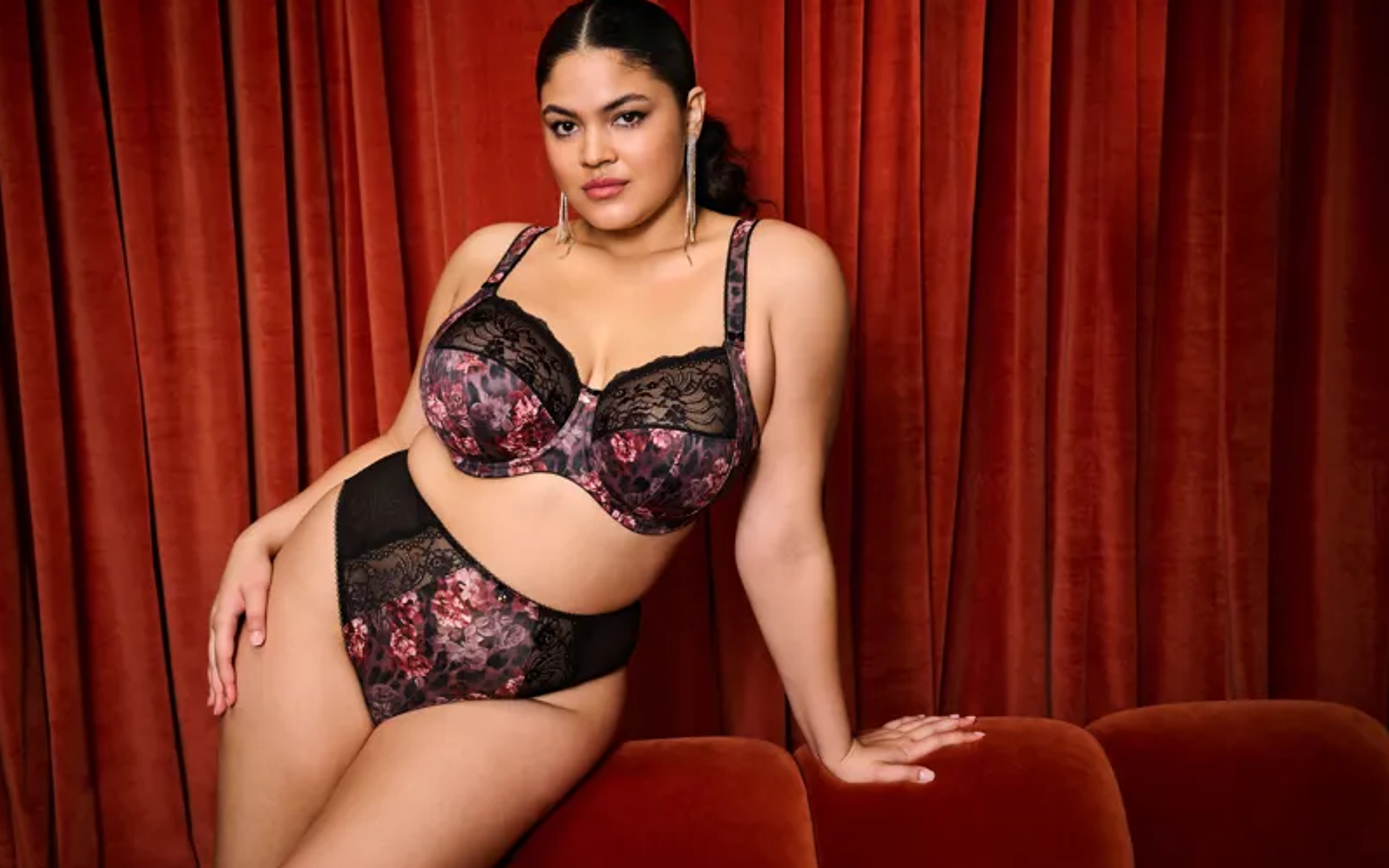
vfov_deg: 29.2
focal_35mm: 44
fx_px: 1665
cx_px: 694
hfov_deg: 45.3
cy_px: 454
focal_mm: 43
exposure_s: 1/200
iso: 1600
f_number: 7.1
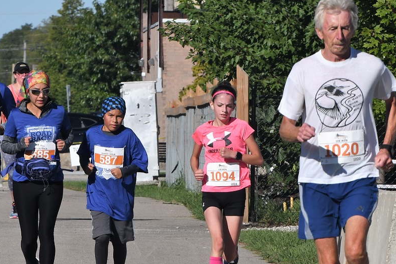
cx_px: 171
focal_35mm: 404
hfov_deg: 5.1
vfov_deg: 3.4
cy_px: 161
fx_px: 4445
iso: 450
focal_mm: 210
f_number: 13
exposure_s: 1/800
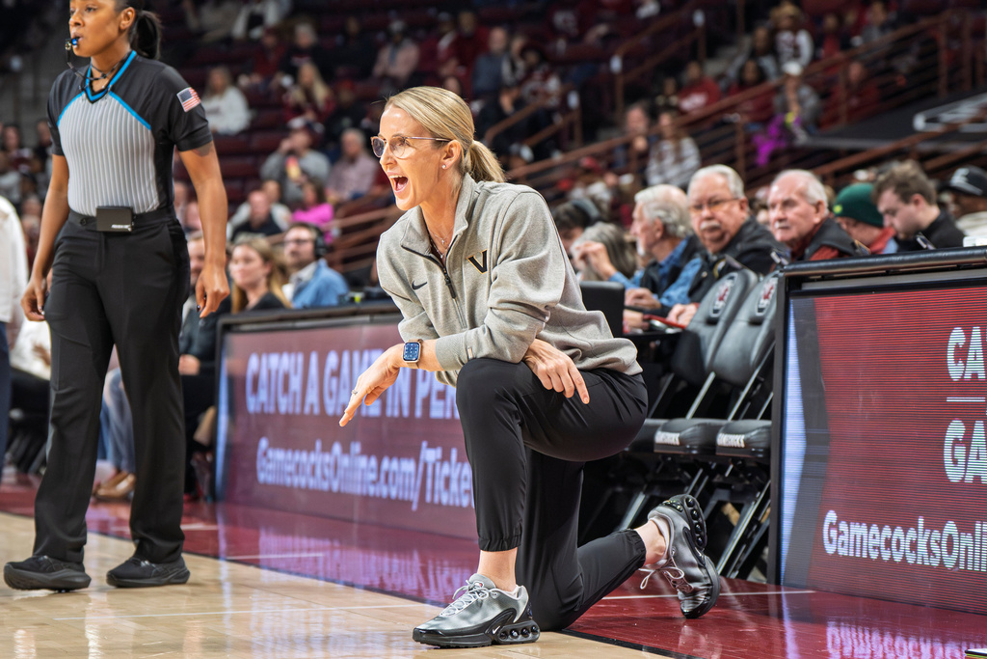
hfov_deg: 16.1
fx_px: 3482
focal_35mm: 127
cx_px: 494
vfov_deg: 10.8
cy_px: 330
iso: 3200
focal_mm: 85
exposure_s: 1/800
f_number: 3.2
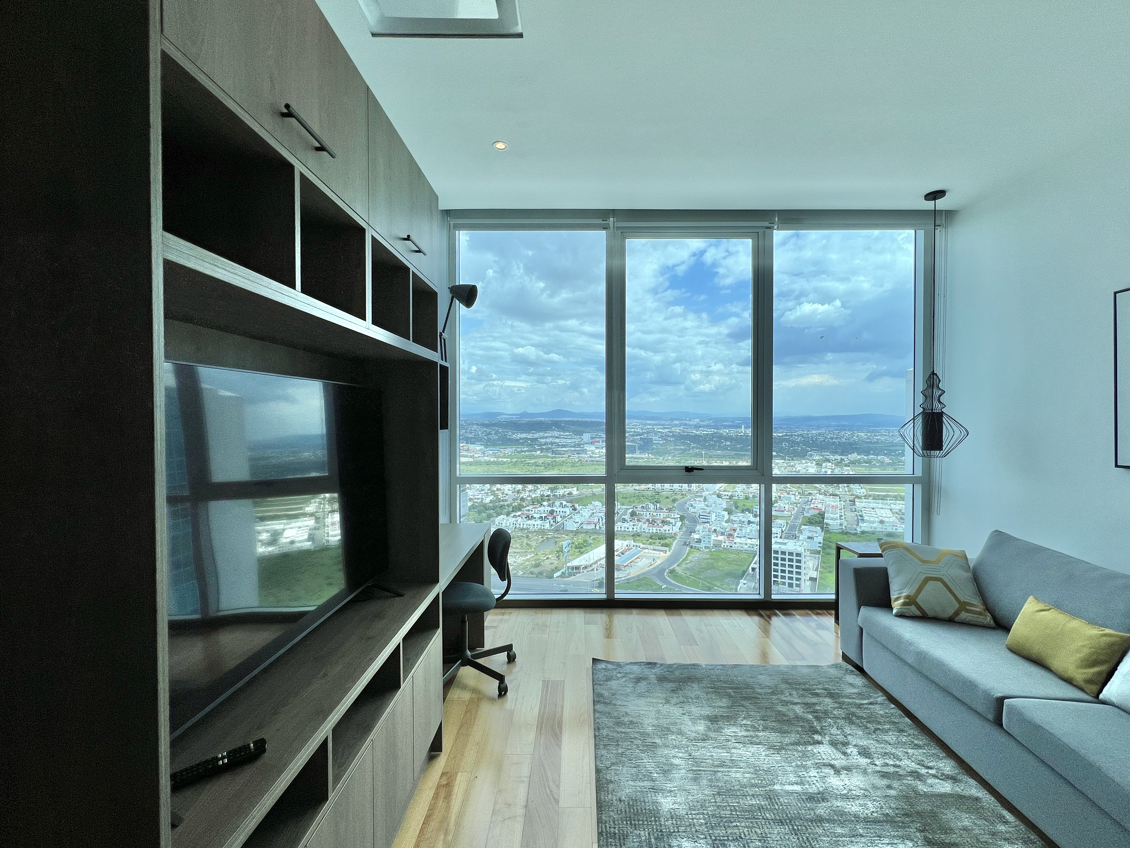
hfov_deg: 102.0
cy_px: 429
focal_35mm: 14
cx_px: 581
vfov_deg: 85.7
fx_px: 457
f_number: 1.8
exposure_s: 1/1393
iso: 32
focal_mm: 1.57
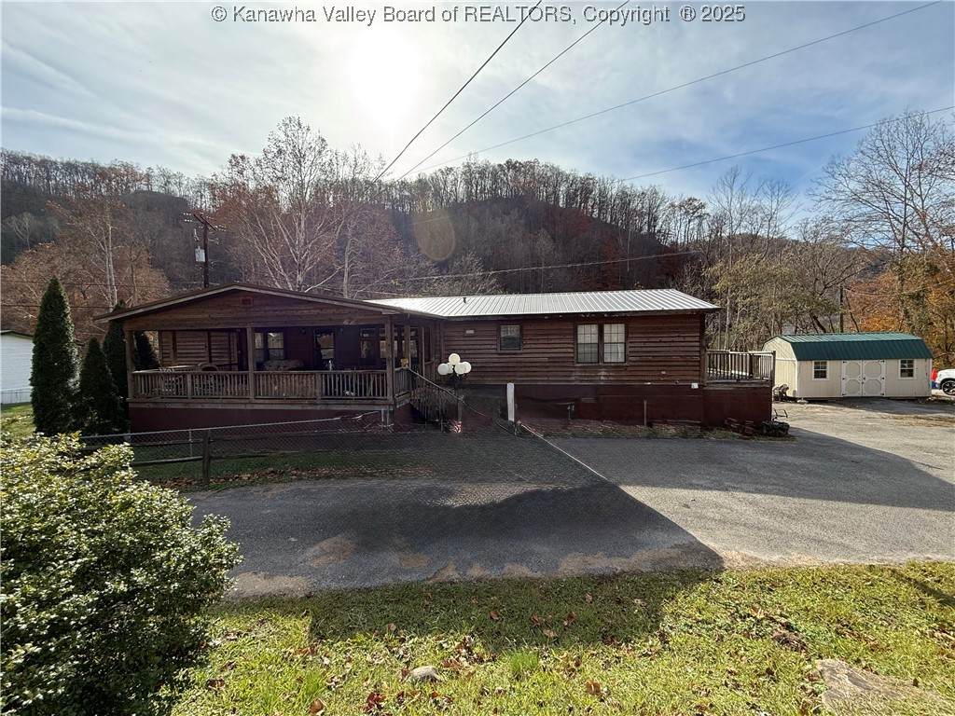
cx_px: 478
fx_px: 386
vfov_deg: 85.7
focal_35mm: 14
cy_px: 358
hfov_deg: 102.1
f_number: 2.2
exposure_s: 1/751
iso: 64
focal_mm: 2.22
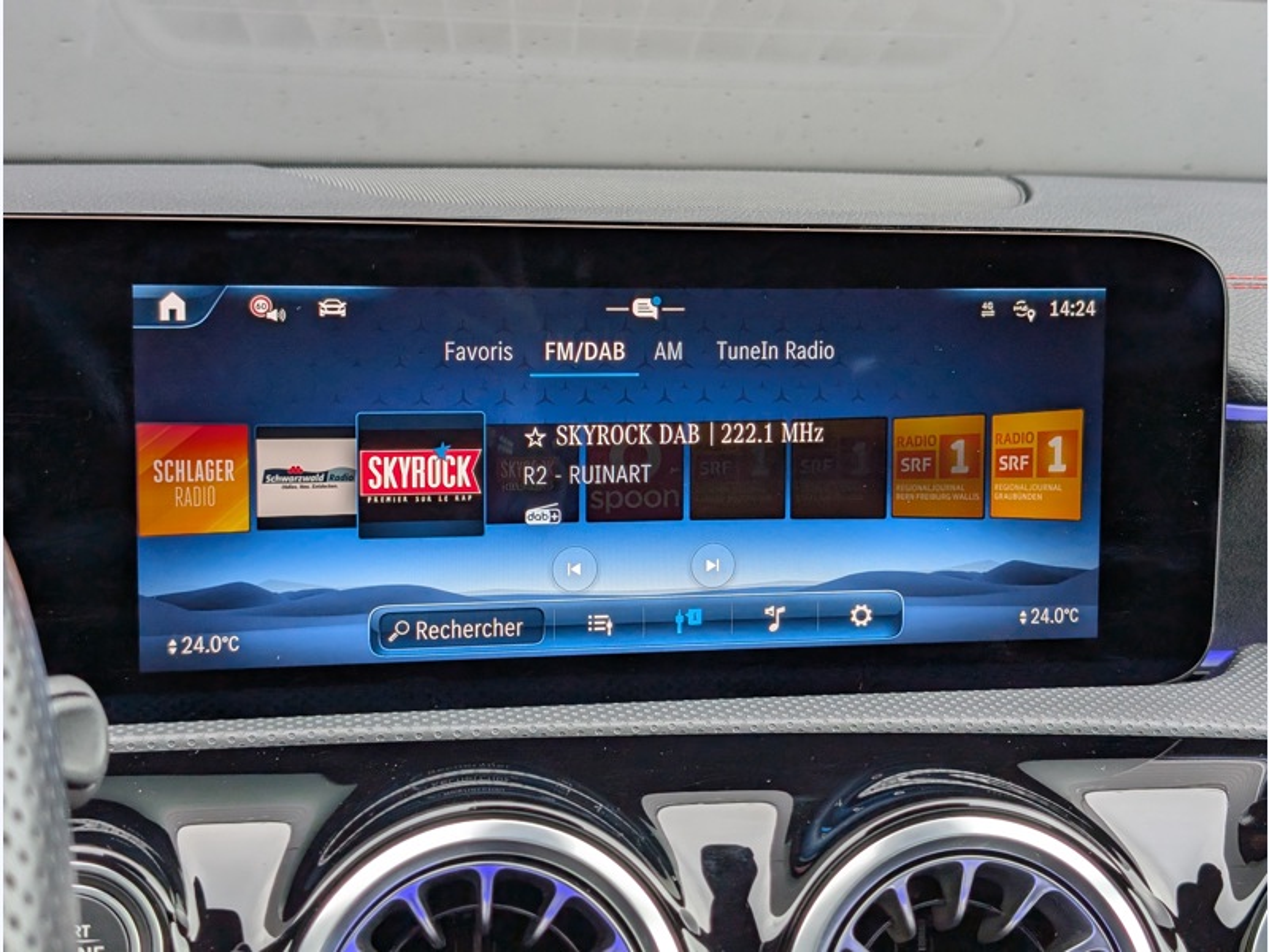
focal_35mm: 49
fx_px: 1796
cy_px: 476
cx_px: 634
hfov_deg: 38.9
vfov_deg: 29.7
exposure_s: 1/60
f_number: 1.68
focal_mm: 6.9
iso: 40
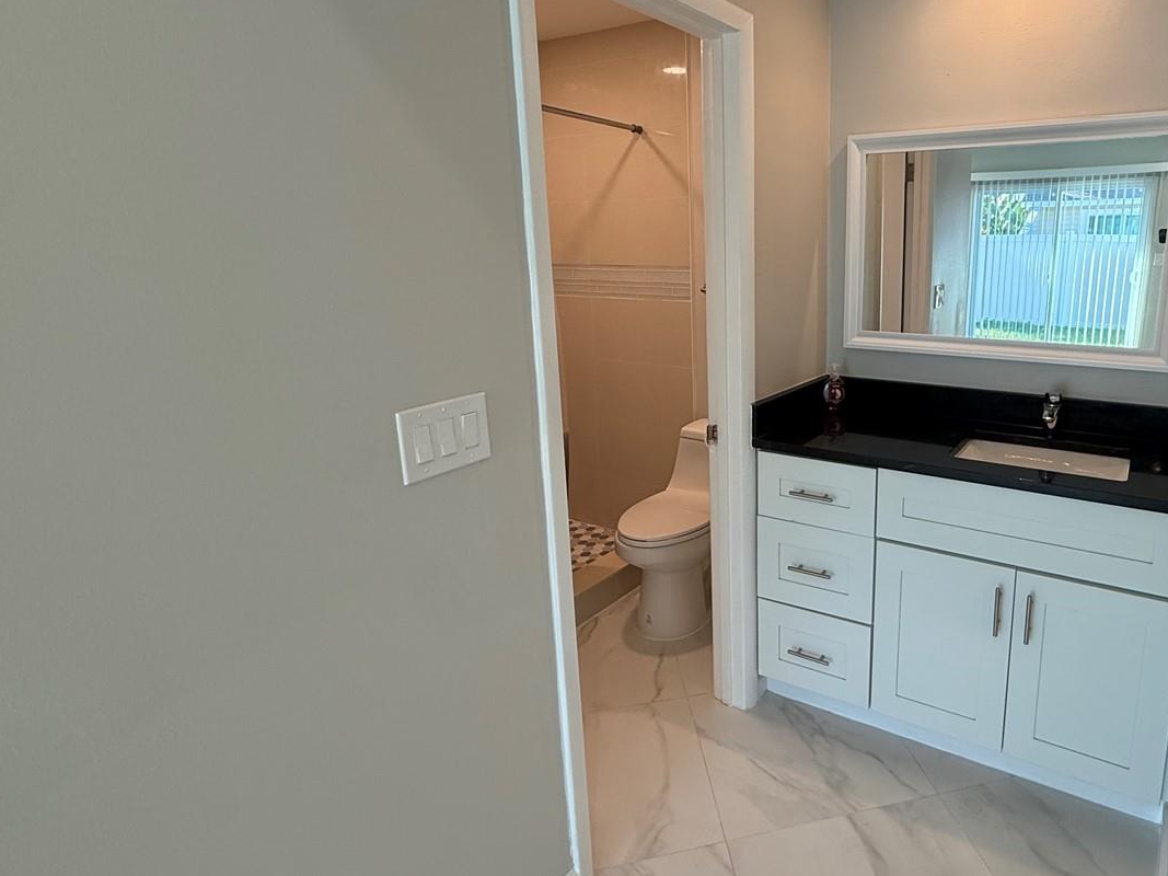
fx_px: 708
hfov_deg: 77.0
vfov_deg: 63.3
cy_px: 391
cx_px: 759
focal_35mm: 21
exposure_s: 1/120
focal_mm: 2.22
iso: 125
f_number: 2.2
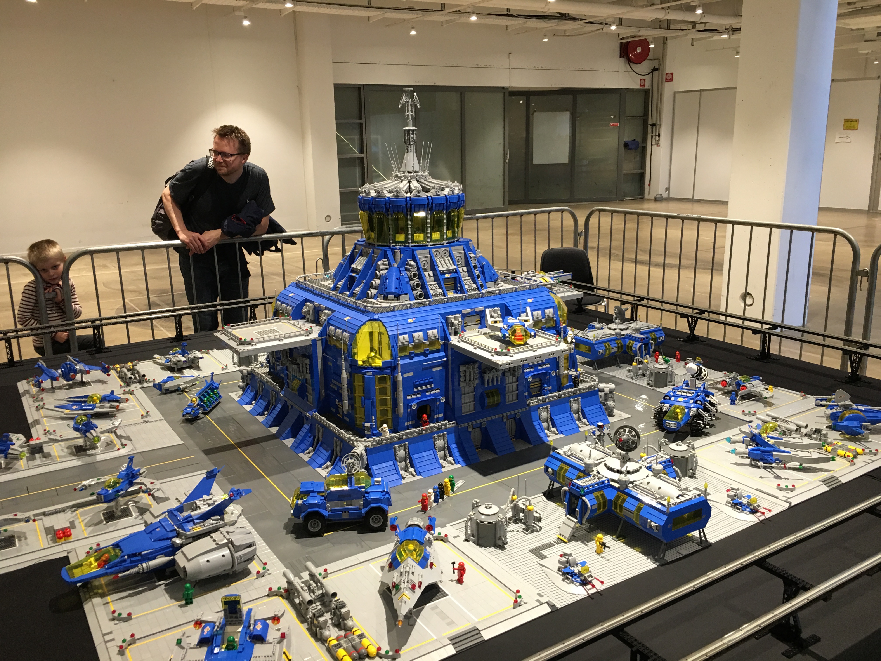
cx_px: 440
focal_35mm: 29
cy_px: 330
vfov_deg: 48.2
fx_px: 738
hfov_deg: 61.7
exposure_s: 1/17
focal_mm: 4.15
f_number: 2.2
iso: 64
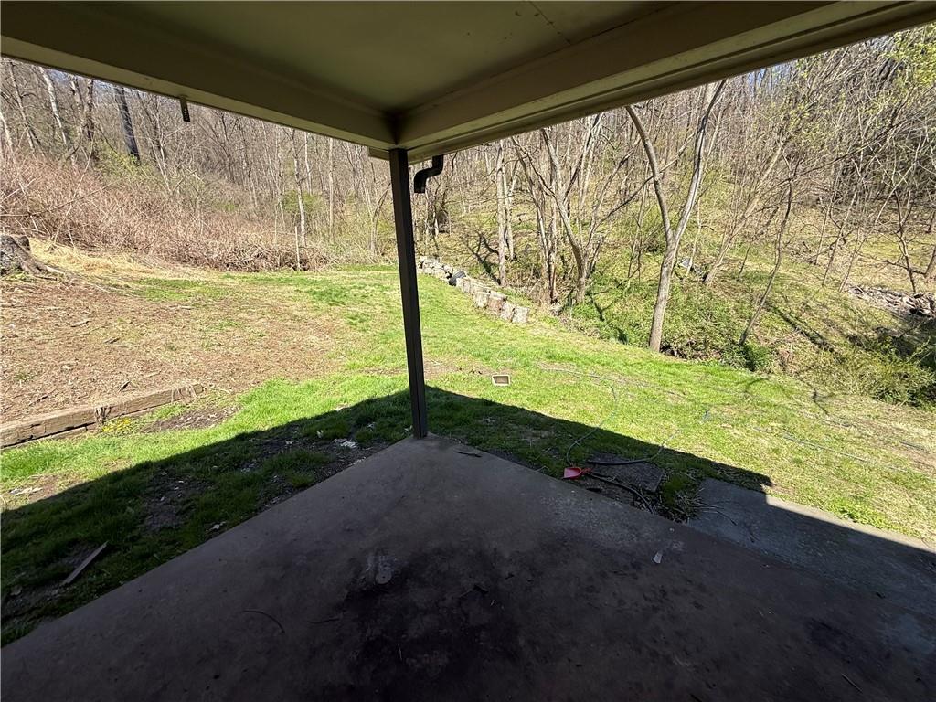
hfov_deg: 102.1
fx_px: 379
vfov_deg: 85.7
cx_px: 468
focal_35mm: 14
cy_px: 351
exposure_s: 1/799
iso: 50
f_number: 2.2
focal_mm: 2.22
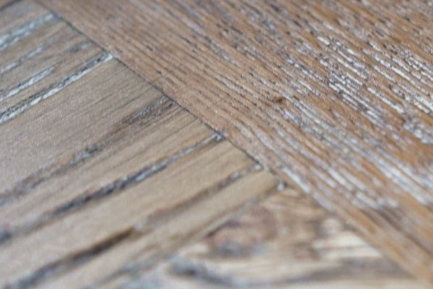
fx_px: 2201
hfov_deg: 10.9
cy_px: -93
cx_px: 578
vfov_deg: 7.4
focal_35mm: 183
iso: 800
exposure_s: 1/60
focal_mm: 55
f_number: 3.2
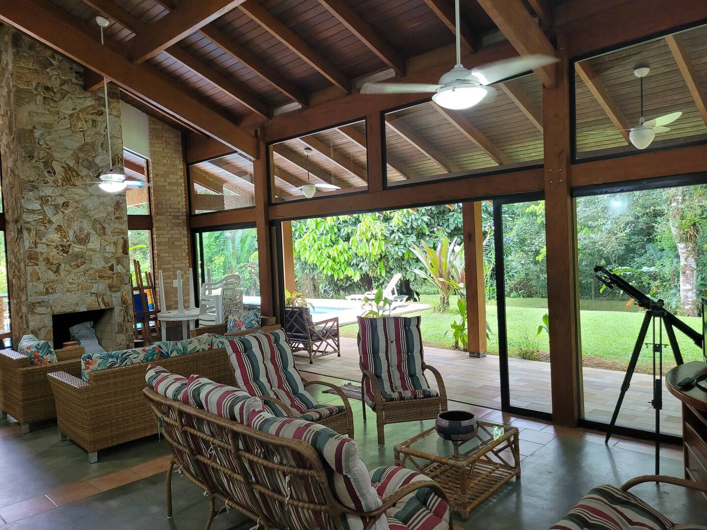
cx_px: 354
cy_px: 265
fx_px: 531
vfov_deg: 53.1
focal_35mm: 26
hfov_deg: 67.3
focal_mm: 5.4
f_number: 1.8
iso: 320
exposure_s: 1/120
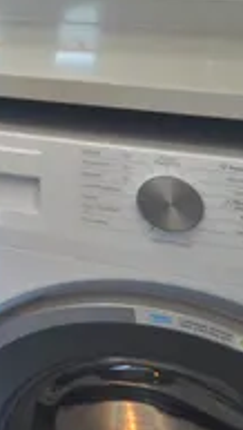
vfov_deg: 26.8
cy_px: -96
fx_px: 788
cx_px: -495
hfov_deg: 11.0
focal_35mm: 69
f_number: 4
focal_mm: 10
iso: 800
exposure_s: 1/60
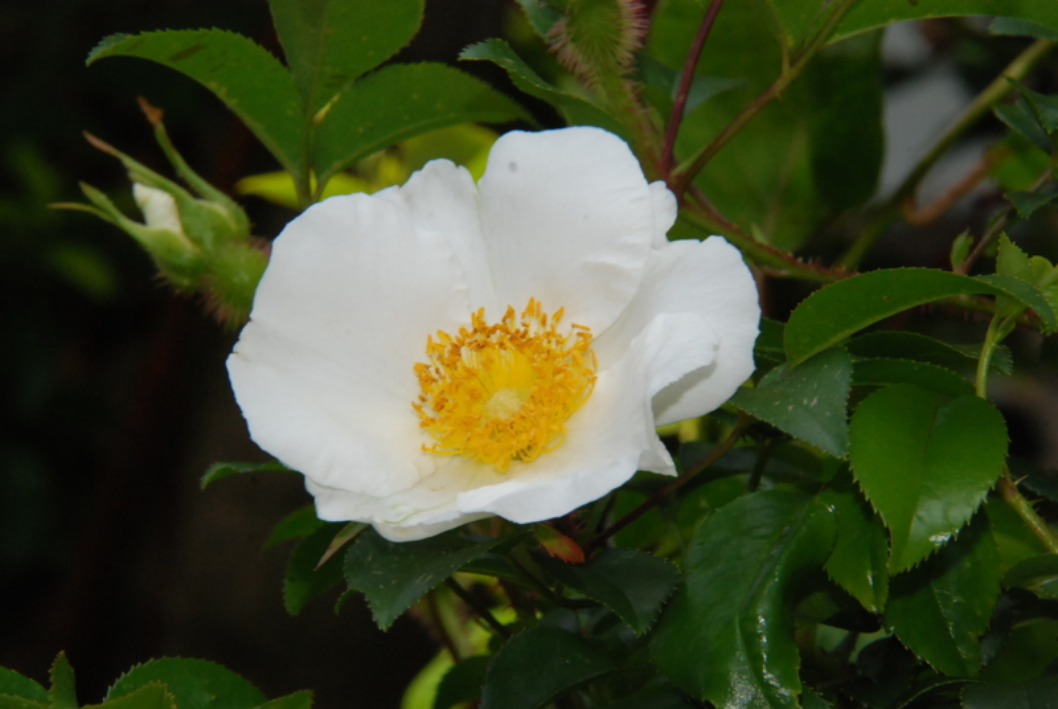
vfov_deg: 3.4
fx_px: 11920
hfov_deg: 5.1
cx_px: 529
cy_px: 354
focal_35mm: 405
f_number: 25
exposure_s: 1/200
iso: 800
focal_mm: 270
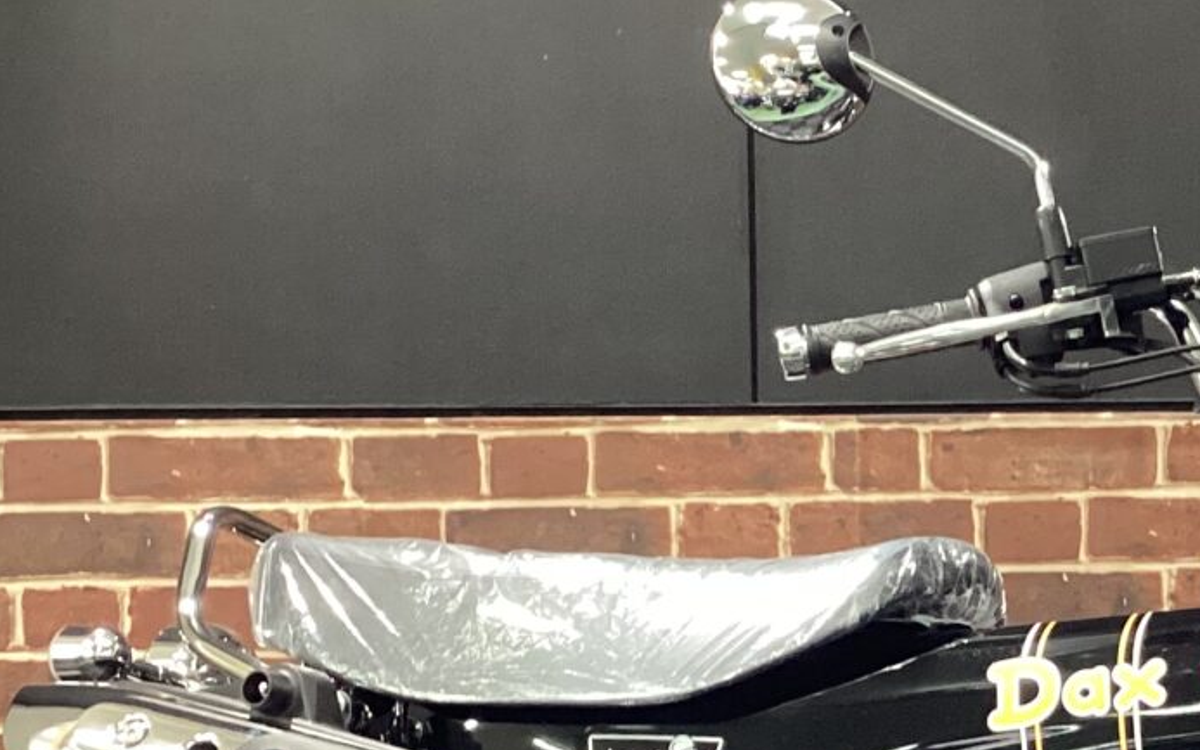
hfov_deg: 22.3
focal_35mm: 91
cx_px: 1075
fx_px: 2976
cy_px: 719
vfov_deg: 14.2
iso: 250
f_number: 2.4
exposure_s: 1/40
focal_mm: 3.3
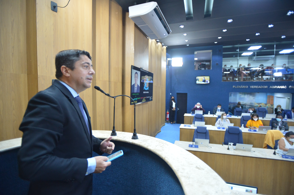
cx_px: 147
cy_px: 98
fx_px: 139
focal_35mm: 17
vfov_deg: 70.3
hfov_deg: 93.3
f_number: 2.8
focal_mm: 17
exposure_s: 1/320
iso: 3200
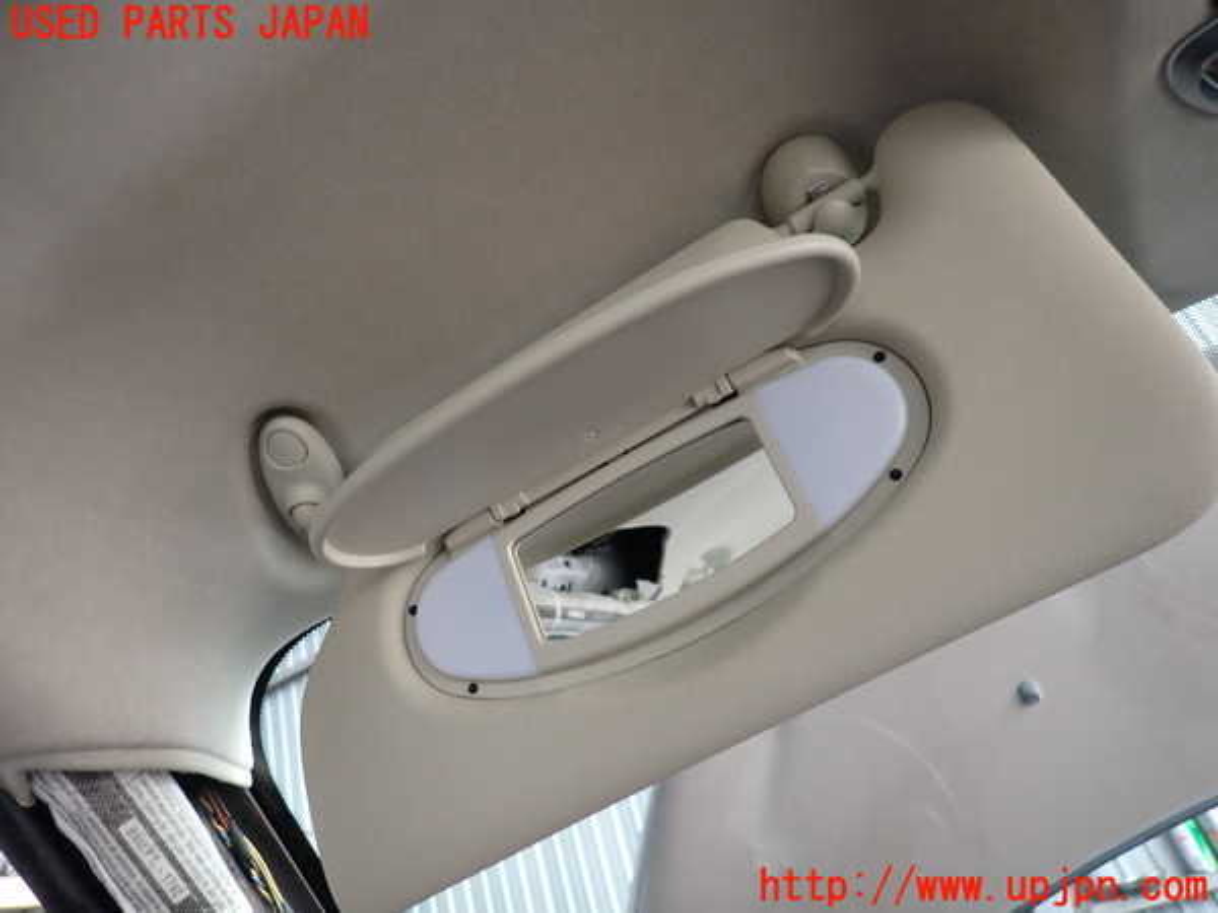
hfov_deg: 69.4
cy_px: 456
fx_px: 880
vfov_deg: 54.9
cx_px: 609
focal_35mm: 25
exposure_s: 1/60
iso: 200
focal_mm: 4.5
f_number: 2
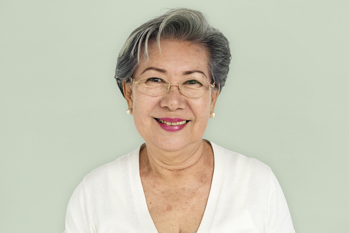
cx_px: 174
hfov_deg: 39.6
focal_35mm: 50
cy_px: 116
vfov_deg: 27.0
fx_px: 485
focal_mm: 50
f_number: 4.5
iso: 200
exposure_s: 1/400
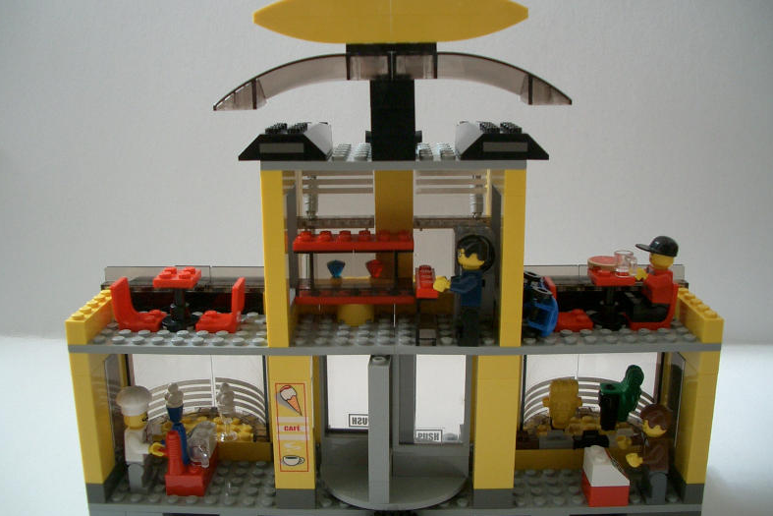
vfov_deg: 36.0
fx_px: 795
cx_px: 390
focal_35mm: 37
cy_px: 256
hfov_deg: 51.9
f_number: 2.6
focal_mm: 5.8
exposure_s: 1/60
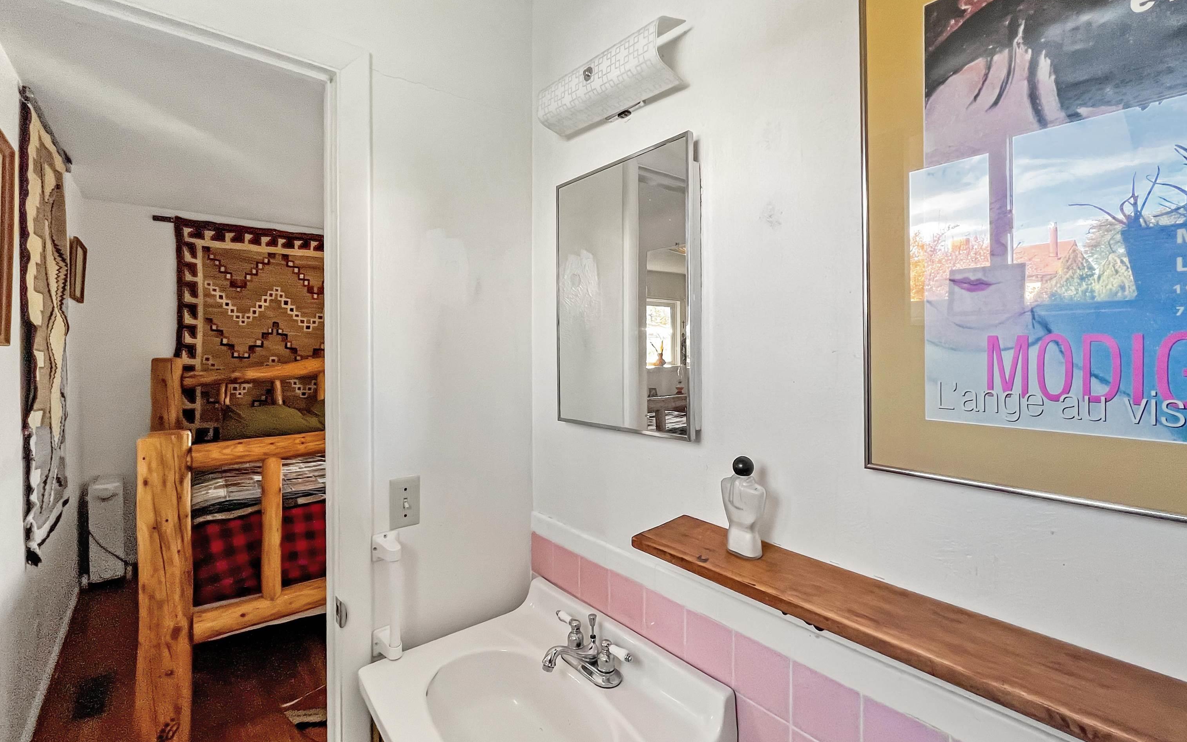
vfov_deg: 78.4
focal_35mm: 14
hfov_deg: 105.3
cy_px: 411
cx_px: 590
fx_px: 453
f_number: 1.8
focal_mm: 1.57
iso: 125
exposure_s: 1/120
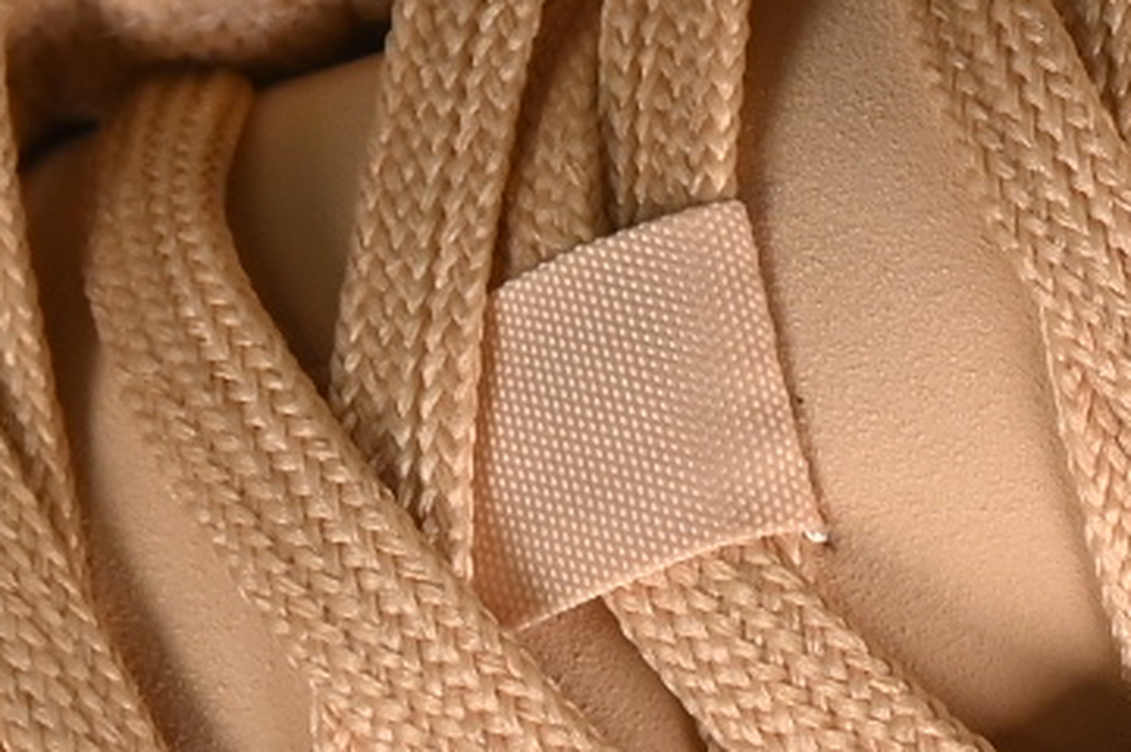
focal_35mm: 579
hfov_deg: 3.6
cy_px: -69
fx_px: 18173
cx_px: 862
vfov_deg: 2.4
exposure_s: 1/80
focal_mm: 50
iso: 160
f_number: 7.1
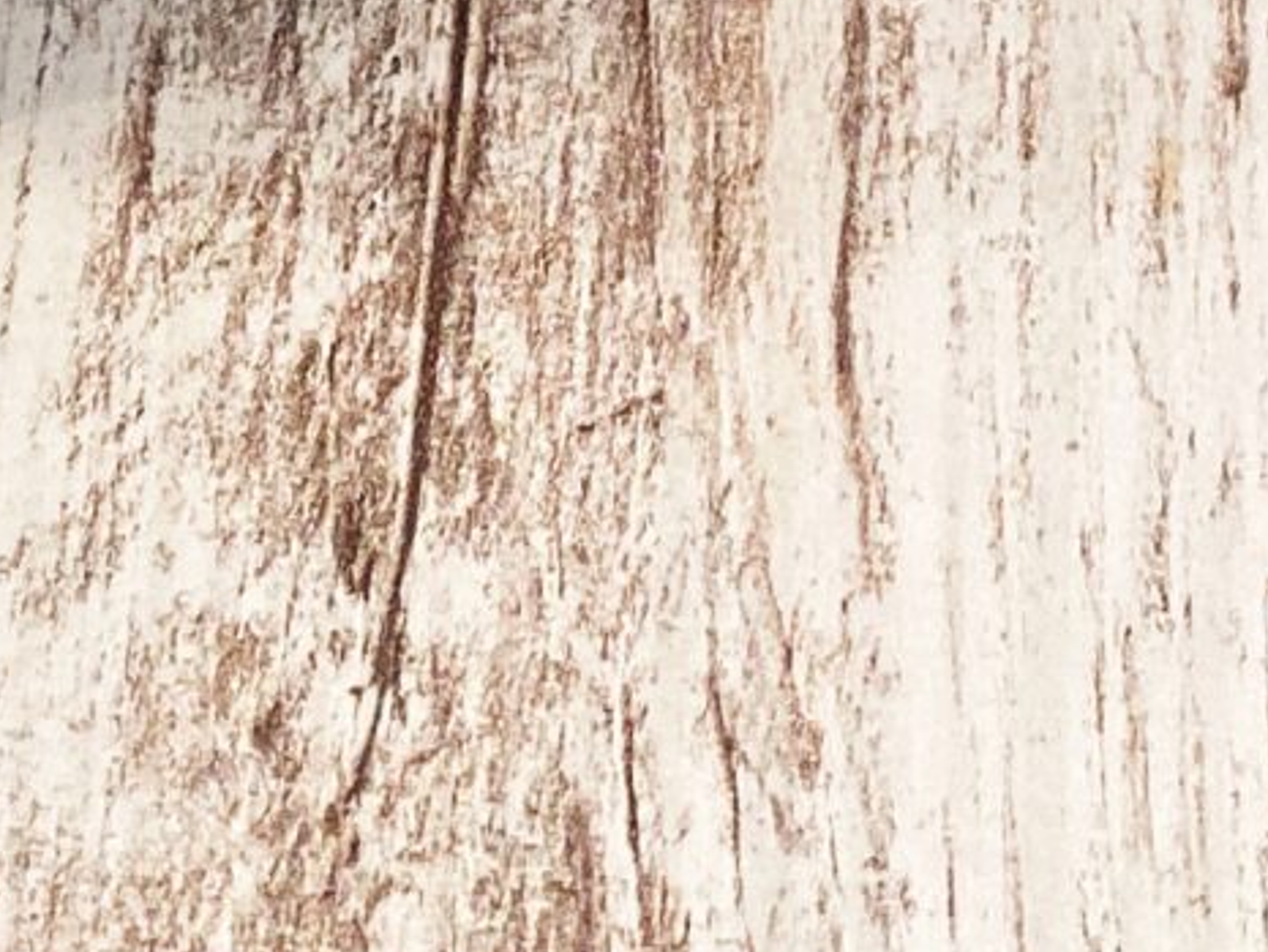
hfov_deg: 13.8
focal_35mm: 143
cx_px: 712
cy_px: -1593
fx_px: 5240
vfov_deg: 9.0
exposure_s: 1/50
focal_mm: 4.25
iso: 125
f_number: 1.8
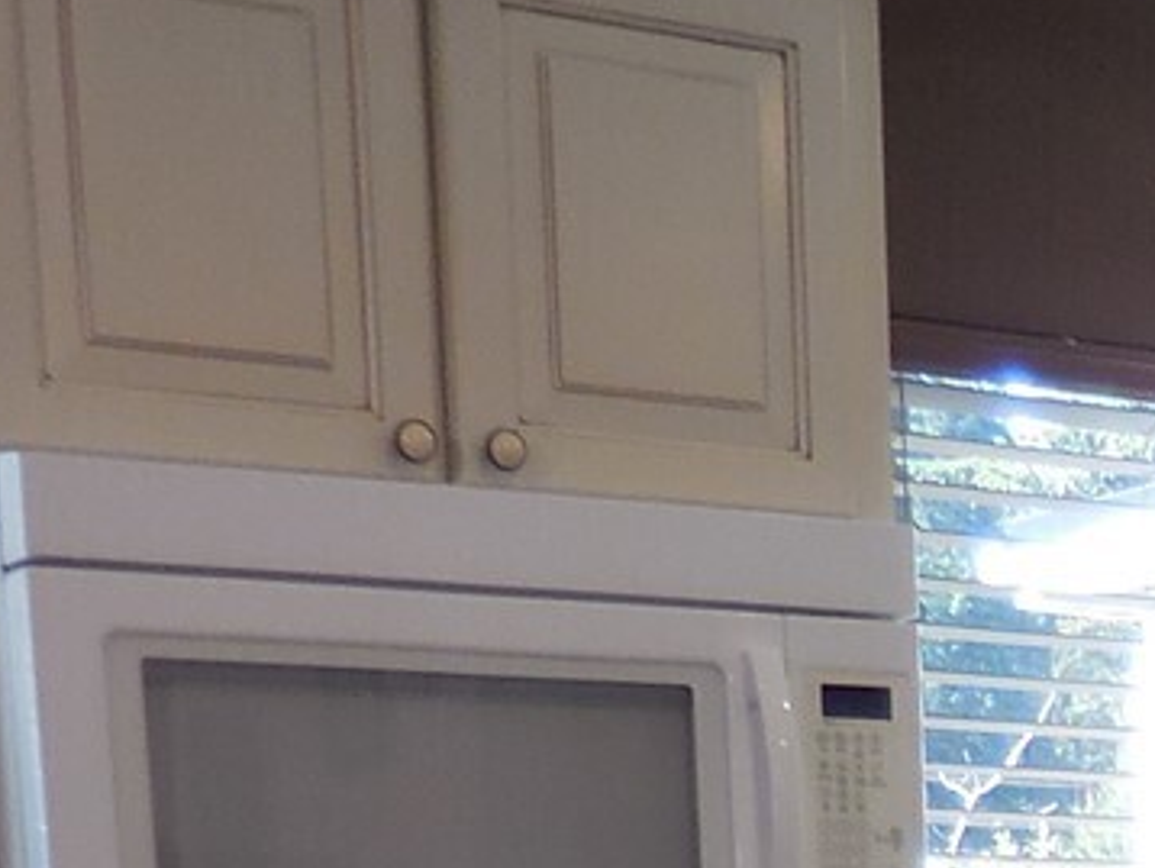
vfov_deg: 10.6
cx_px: 2074
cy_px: 1884
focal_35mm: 125
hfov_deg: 14.0
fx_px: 4174
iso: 125
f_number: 3.5
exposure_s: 1/40
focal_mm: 5
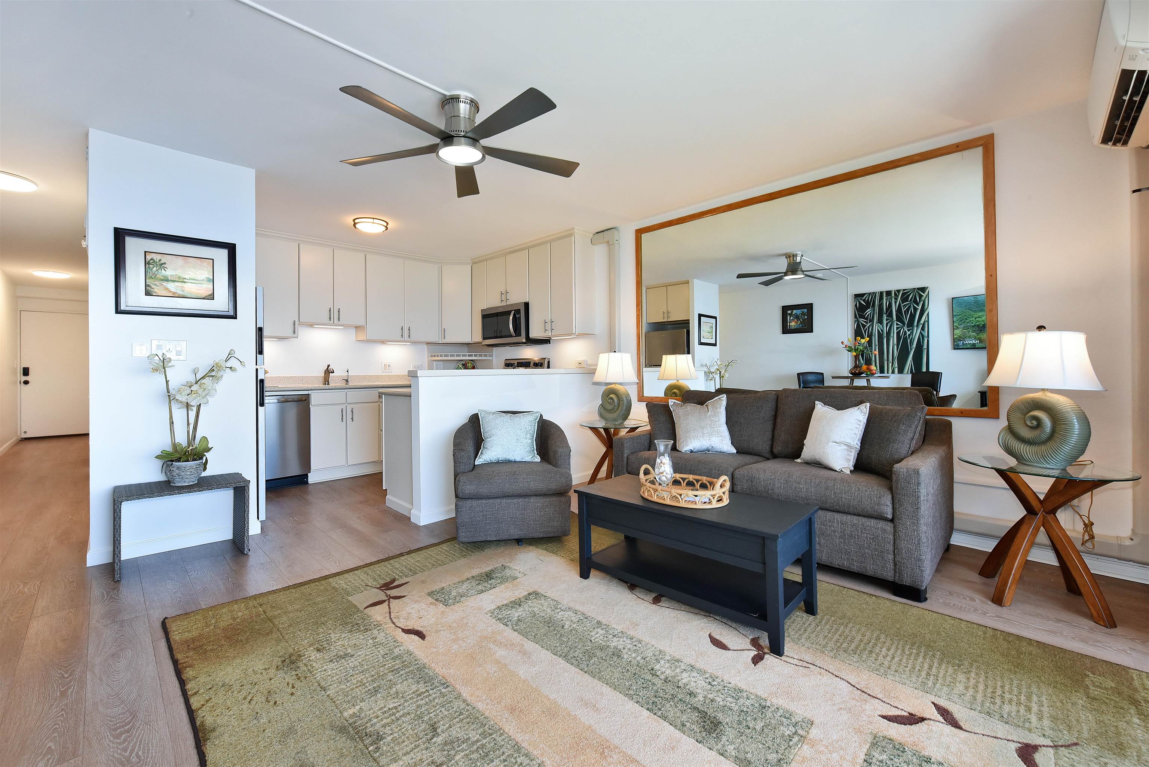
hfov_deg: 104.2
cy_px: 384
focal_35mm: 14
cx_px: 574
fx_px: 447
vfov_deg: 81.2
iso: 5600
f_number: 16
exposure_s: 1/60
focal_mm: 14
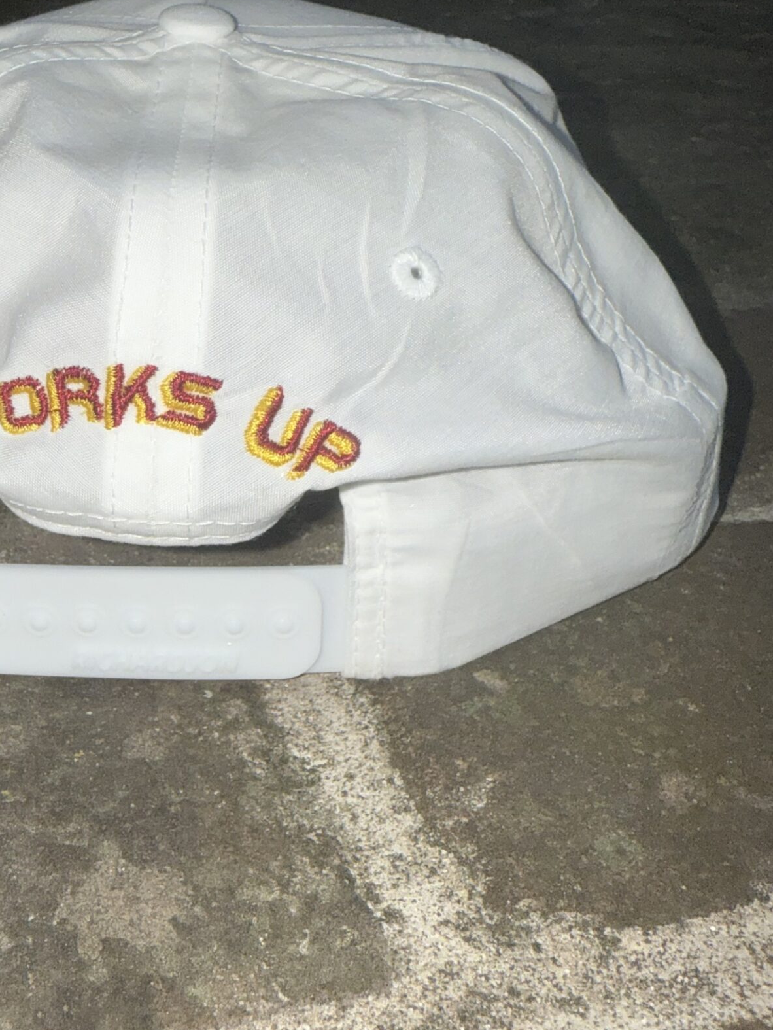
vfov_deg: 47.8
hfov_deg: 35.8
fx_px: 1161
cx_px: 167
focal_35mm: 39
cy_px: 463
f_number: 2.2
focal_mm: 2.22
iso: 32
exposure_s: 1/122
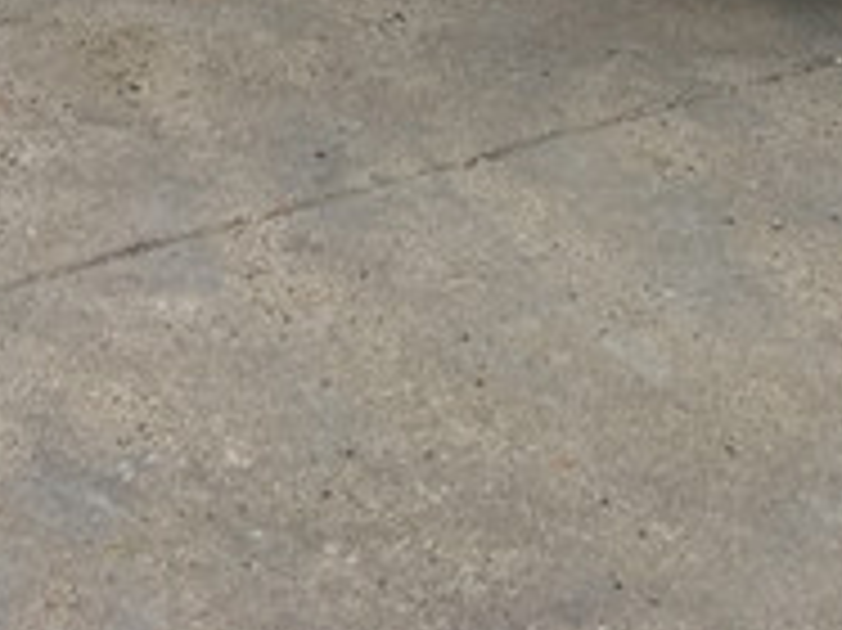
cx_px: 698
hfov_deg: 14.6
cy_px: -722
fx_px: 3257
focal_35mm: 134
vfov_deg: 10.0
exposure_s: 1/1538
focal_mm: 4.15
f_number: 2.2
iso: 25
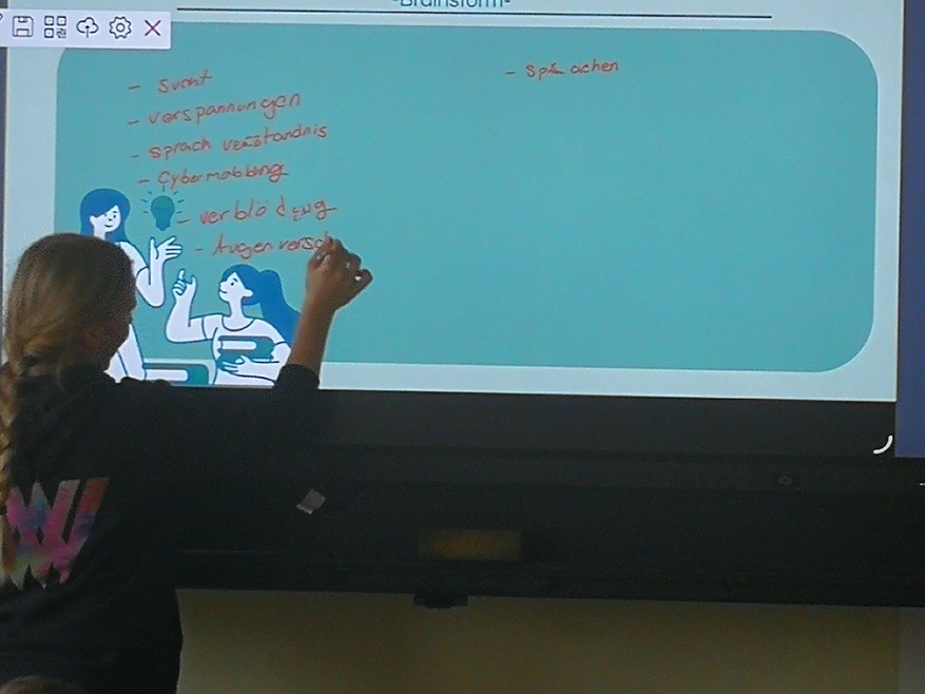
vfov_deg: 9.5
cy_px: 266
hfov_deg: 12.7
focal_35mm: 156
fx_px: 4169
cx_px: 458
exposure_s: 1/50
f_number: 2.2
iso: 64
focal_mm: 3.95
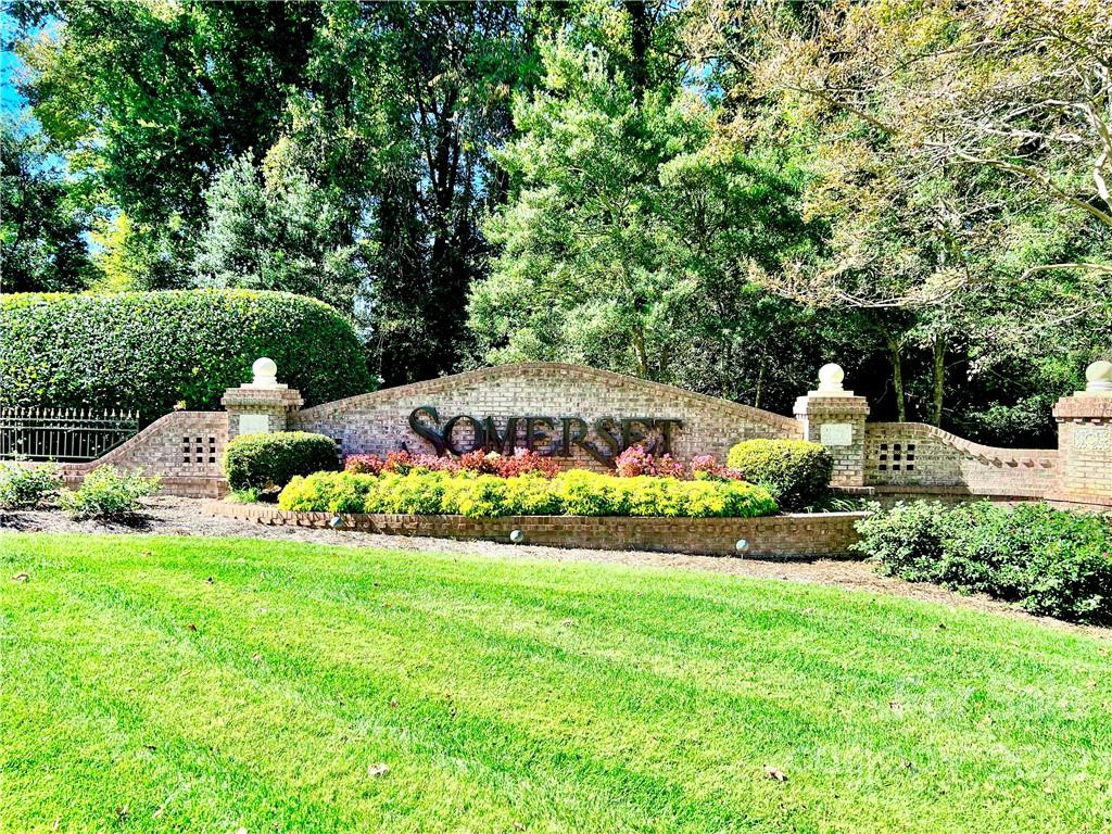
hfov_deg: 67.3
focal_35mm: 26
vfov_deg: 53.1
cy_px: 417
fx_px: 835
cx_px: 556
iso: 50
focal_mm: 5.7
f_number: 1.5
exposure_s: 1/1135
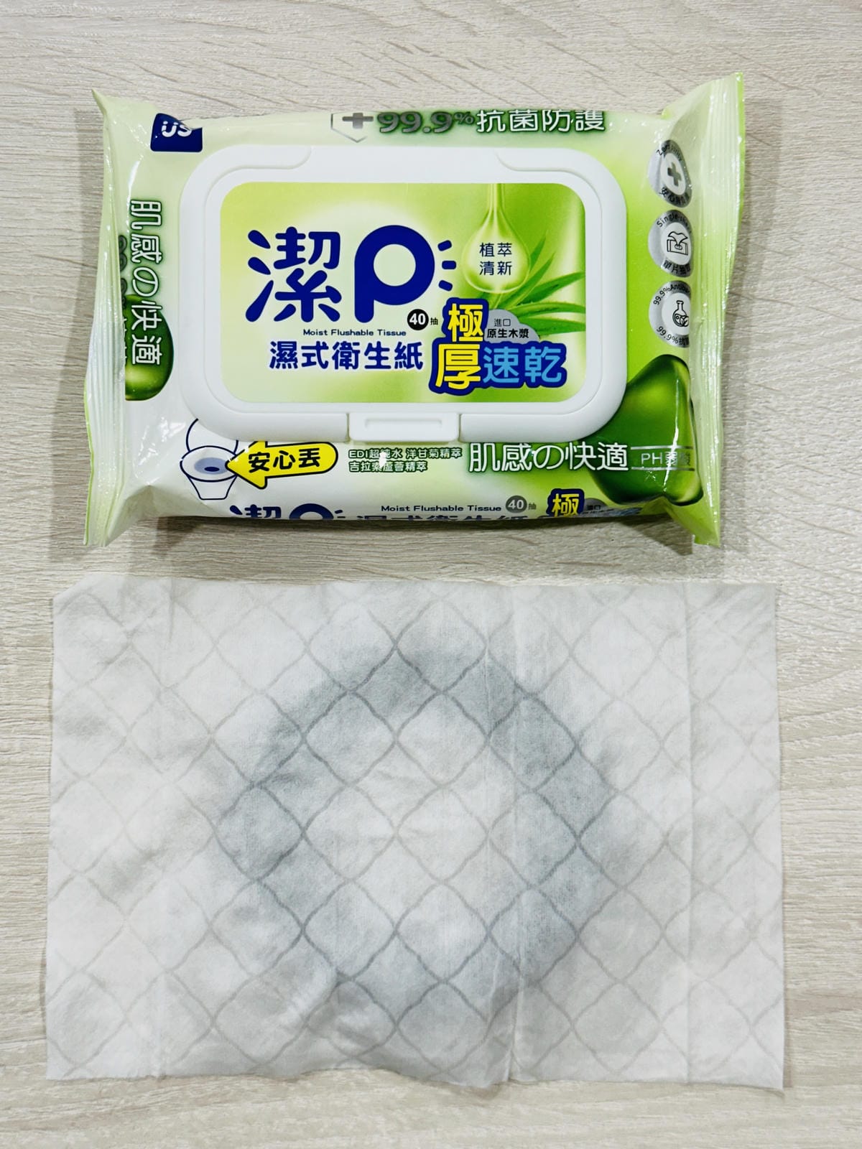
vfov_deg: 39.7
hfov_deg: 30.3
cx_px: 431
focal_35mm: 48
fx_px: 1594
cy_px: 574
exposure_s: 1/60
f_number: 1.78
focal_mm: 6.86
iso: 64
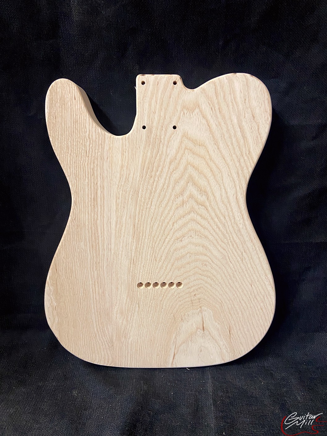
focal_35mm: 26
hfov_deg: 53.1
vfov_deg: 67.3
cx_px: 164
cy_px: 218
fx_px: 328
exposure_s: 1/60
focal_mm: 4.25
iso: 400
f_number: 1.8
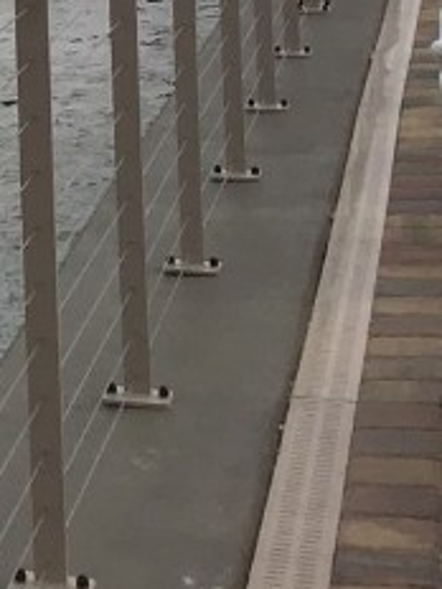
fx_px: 2332
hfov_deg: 9.7
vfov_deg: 13.9
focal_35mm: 137
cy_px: -168
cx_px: -574
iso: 25
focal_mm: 3.3
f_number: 2.4
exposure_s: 1/2331
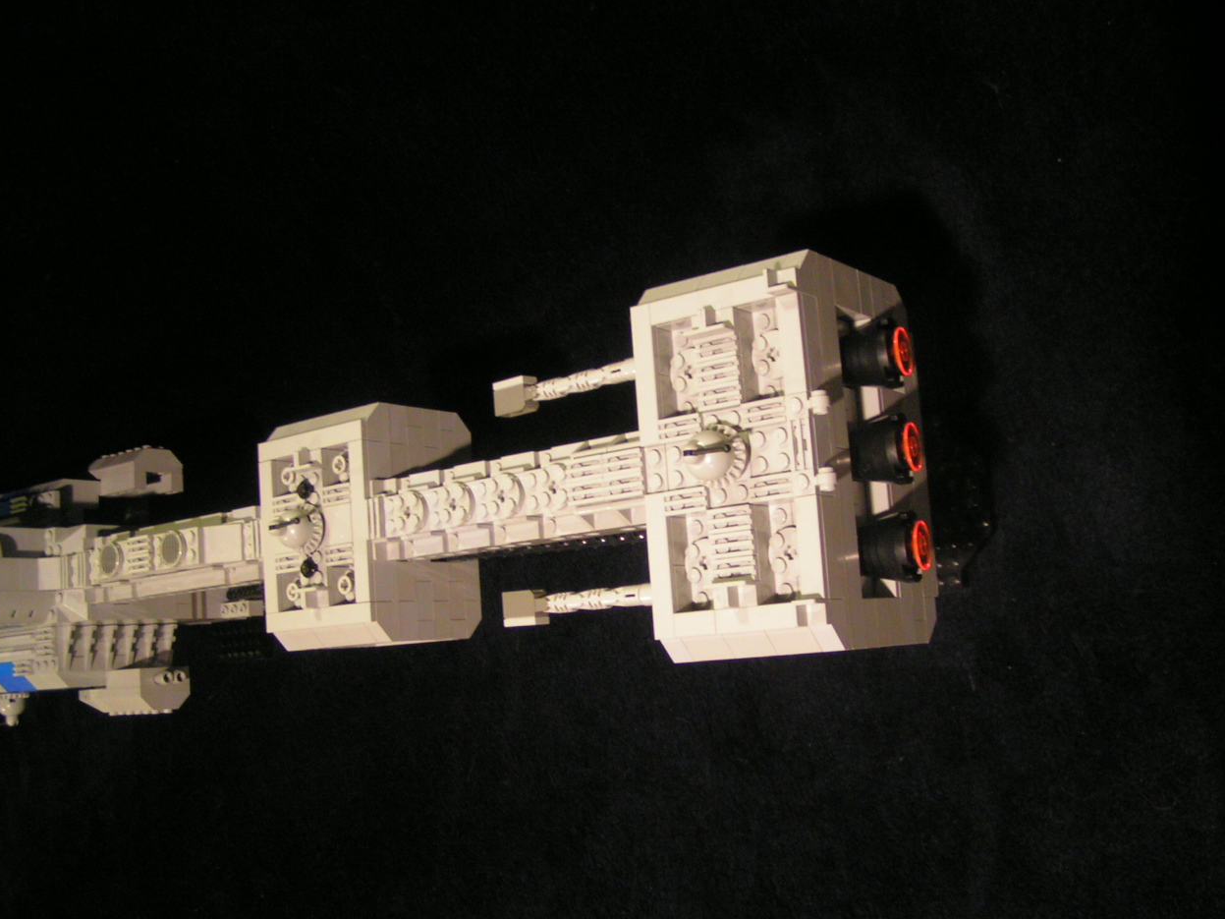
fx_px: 1380
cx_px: 613
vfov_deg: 36.8
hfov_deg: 47.9
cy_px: 463
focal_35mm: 39
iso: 200
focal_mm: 5.8
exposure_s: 1/8
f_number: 2.8
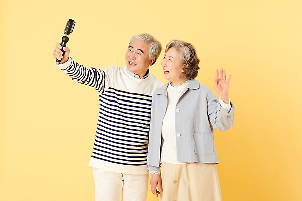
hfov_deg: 22.1
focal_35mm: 92
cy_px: 100
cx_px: 151
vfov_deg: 14.9
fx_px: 772
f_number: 8
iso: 100
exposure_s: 1/125
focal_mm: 92
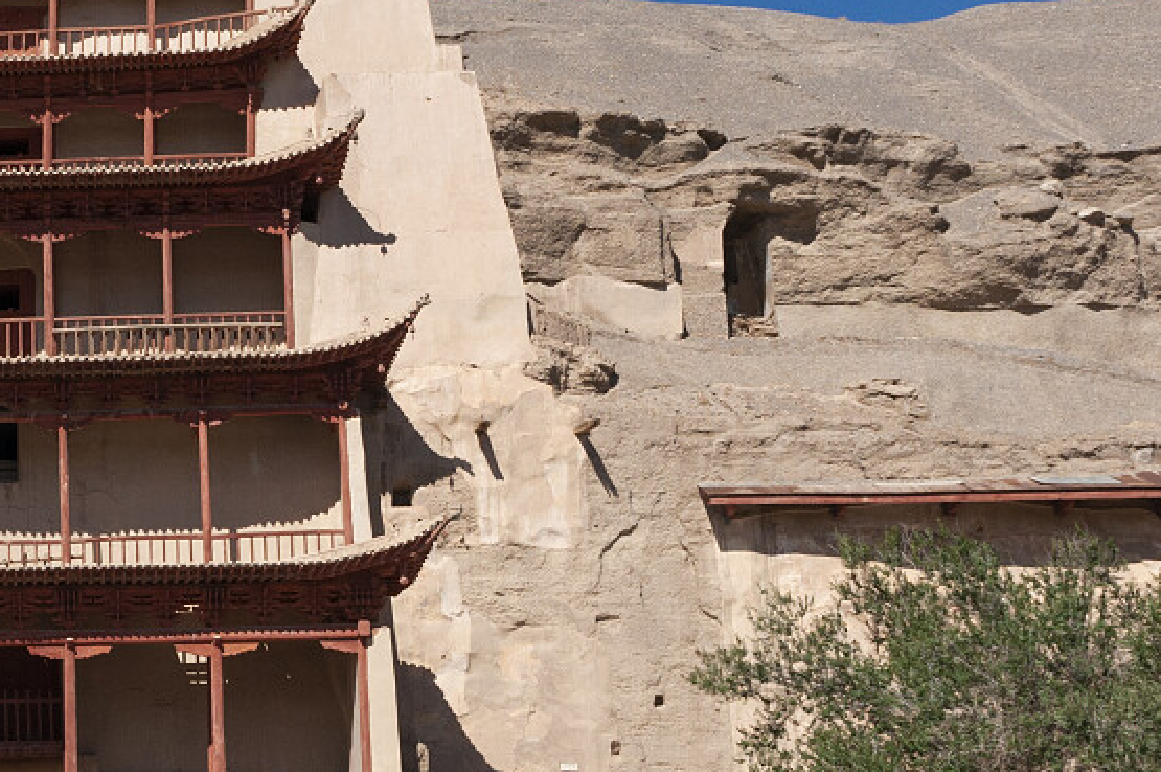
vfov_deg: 16.4
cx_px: 4
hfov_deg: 23.5
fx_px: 2674
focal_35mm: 83
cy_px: 460
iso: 400
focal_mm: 24
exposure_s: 1/640
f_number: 14
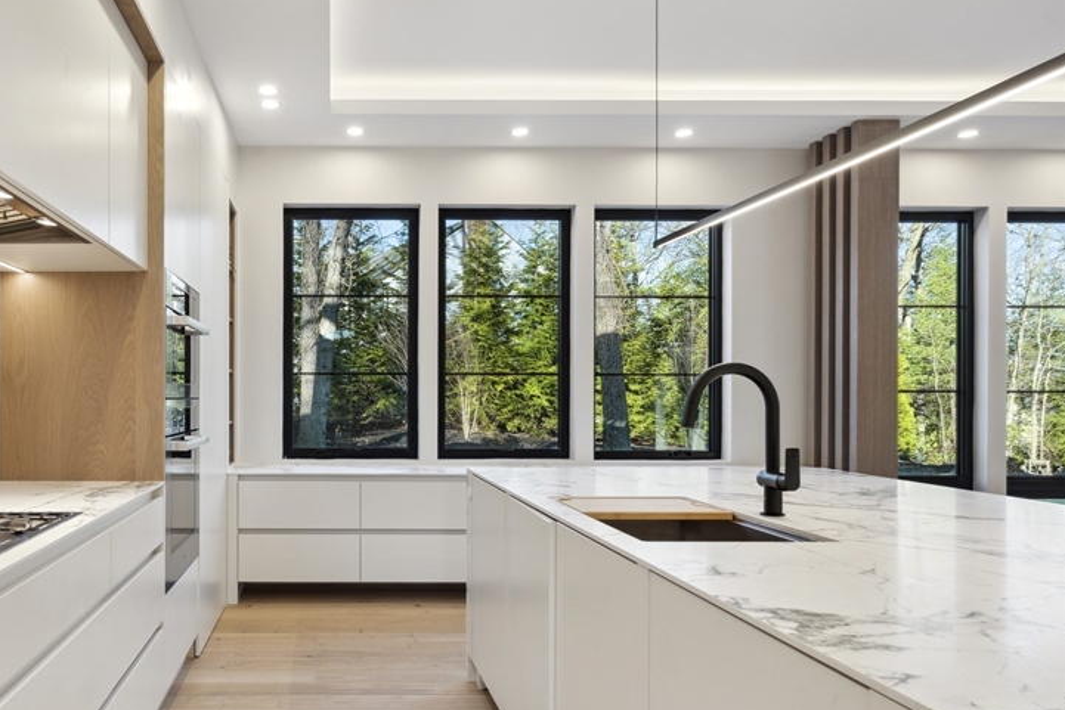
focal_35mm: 27
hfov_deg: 64.8
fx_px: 799
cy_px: 393
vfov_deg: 47.9
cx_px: 319
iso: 200
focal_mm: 19
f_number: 8
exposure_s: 1/13
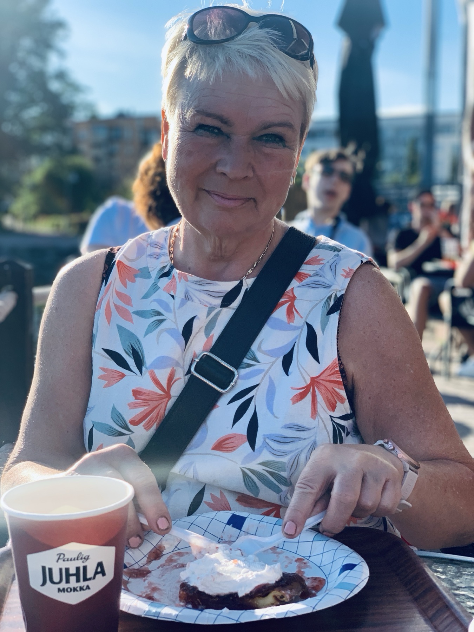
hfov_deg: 28.0
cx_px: 237
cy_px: 316
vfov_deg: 36.8
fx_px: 949
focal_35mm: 52
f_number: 2.4
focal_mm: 6
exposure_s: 1/695
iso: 16
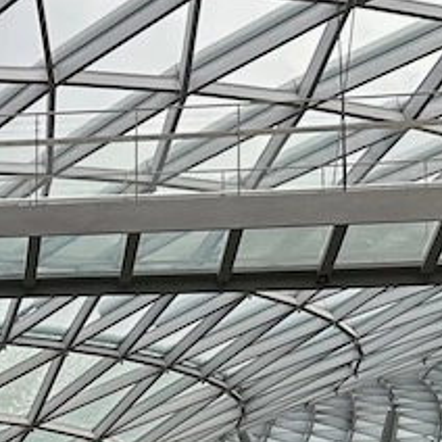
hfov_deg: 12.5
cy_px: 730
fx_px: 1849
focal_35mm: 128
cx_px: -350
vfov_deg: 12.7
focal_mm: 6.9
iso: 80
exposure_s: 1/927
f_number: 1.8
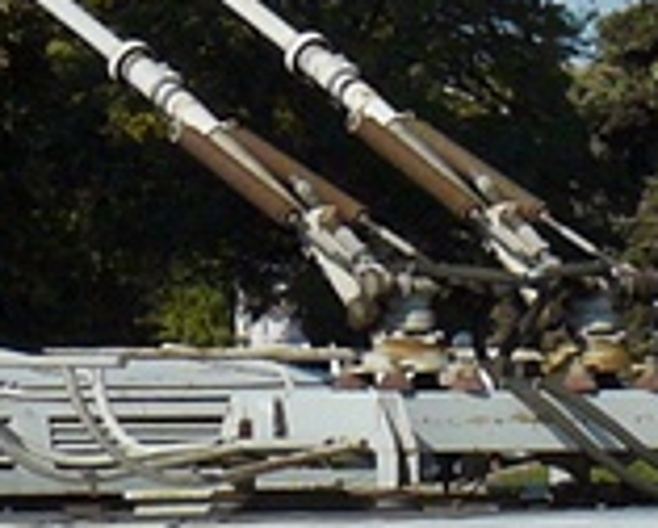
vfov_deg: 2.8
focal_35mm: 547
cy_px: 694
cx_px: 1052
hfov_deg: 3.5
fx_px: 10666
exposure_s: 1/1000
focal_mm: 13.4
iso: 100
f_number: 4.5
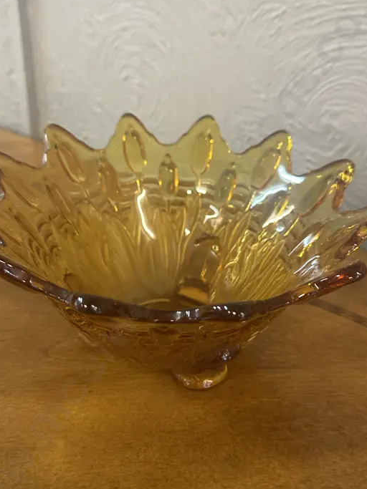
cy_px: 253
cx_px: 176
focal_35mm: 36
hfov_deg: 39.6
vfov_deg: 51.4
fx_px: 509
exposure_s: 1/50
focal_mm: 6.86
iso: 250
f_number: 1.78
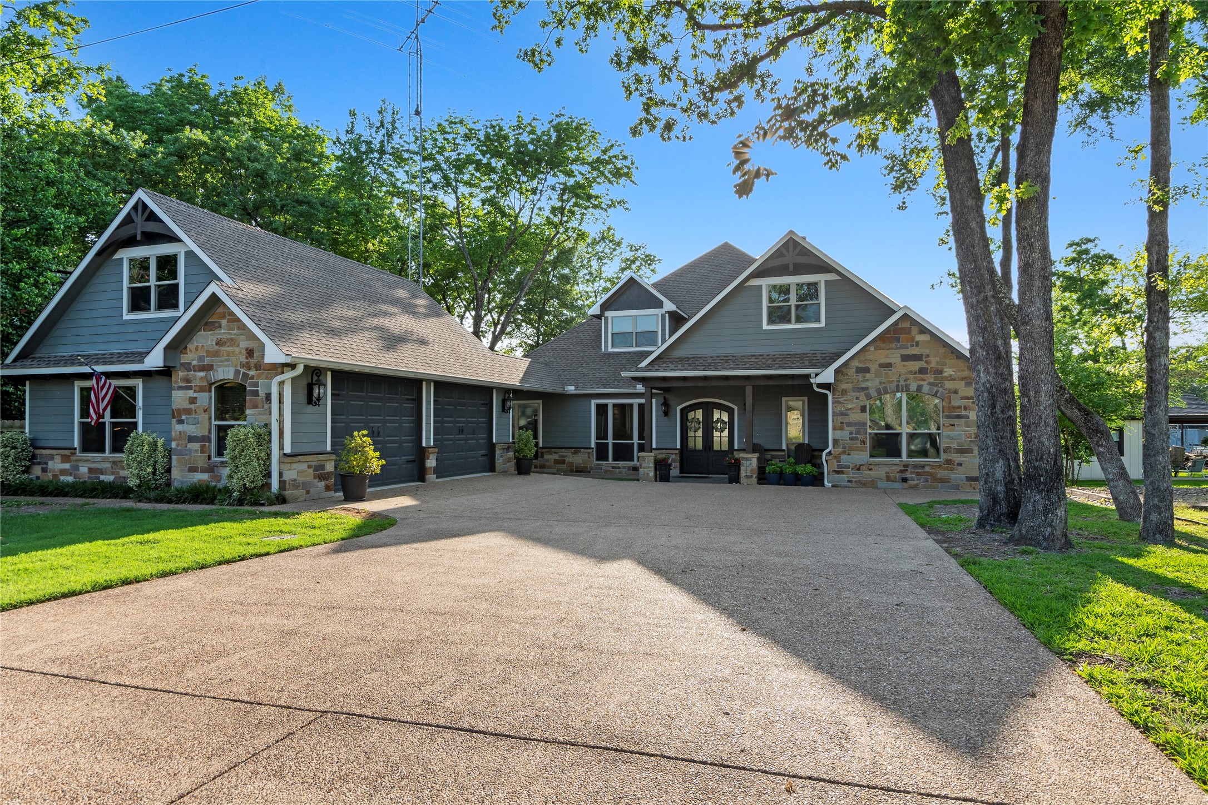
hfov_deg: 86.9
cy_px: 402
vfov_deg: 64.6
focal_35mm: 19
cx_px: 604
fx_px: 638
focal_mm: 13
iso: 100
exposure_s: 1/80
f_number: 9
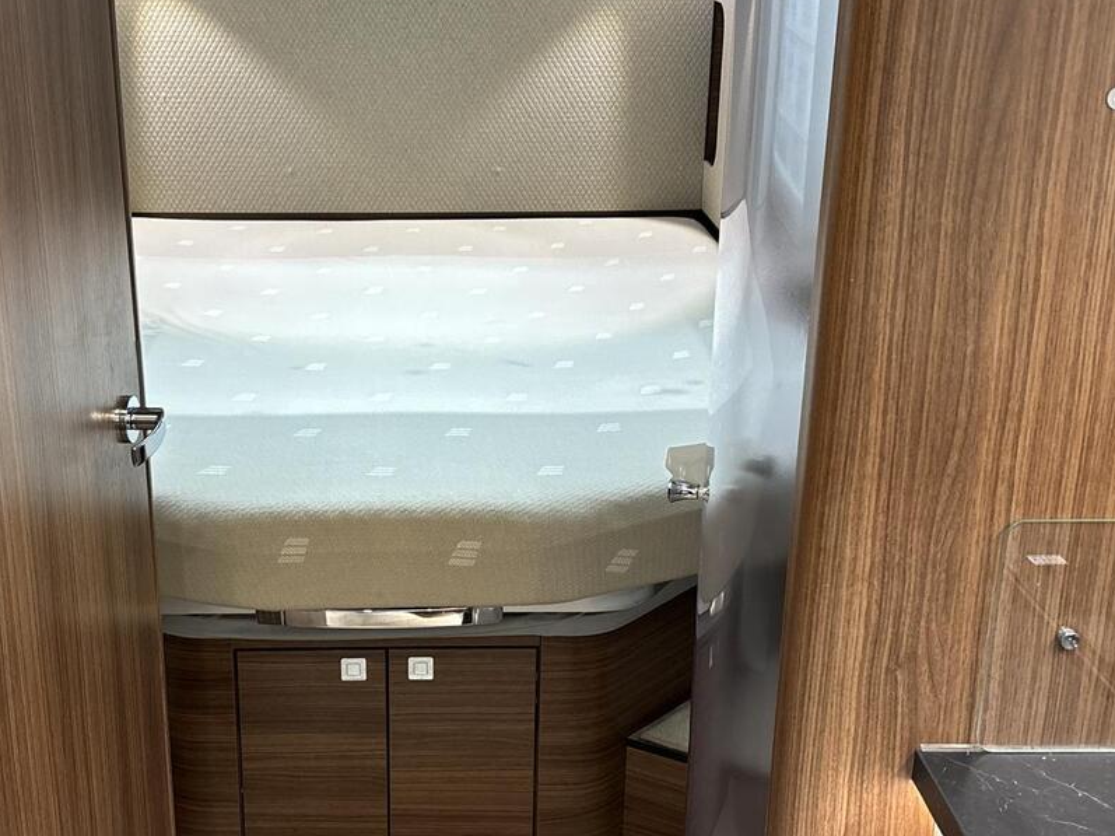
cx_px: 417
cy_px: 429
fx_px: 1513
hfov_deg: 40.2
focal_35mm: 47
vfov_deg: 30.9
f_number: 1.6
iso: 250
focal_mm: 5.96
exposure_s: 1/50
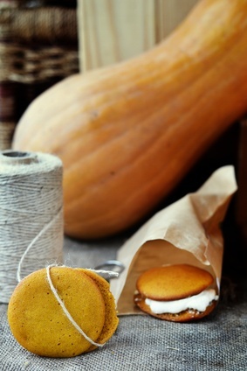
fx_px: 771
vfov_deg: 27.0
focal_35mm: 75
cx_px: 124
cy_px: 186
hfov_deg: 18.2
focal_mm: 50
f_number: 4
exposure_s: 1/100
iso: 200
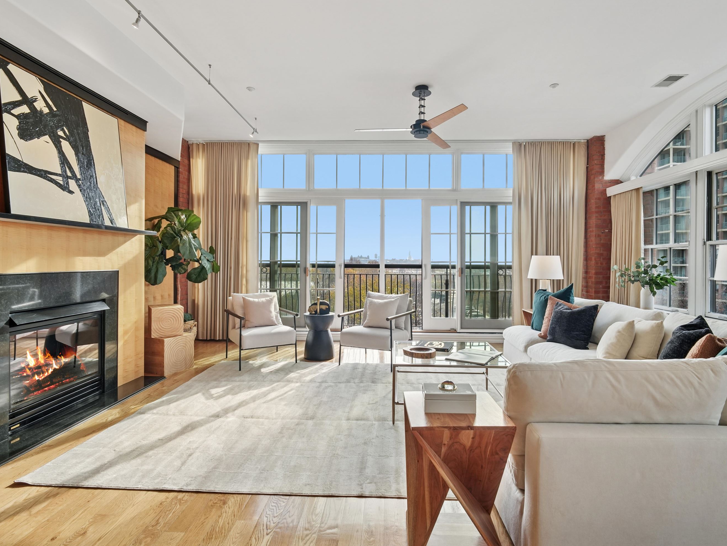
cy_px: 265
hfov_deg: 87.8
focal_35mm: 18
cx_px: 362
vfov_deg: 71.6
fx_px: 378
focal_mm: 16
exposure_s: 1/200
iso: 400
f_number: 8
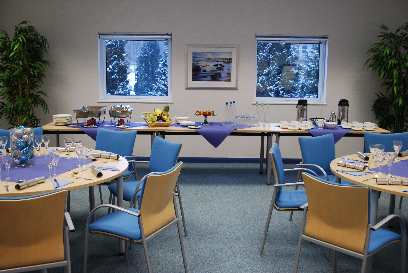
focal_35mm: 42
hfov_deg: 46.3
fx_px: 477
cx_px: 204
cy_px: 136
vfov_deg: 32.0
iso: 320
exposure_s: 1/30
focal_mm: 28
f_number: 4.5
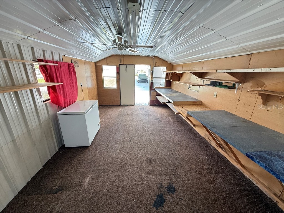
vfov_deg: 85.7
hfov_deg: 102.1
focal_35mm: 14
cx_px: 142
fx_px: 115
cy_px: 106
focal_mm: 2.22
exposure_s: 1/99
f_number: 2.2
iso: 160
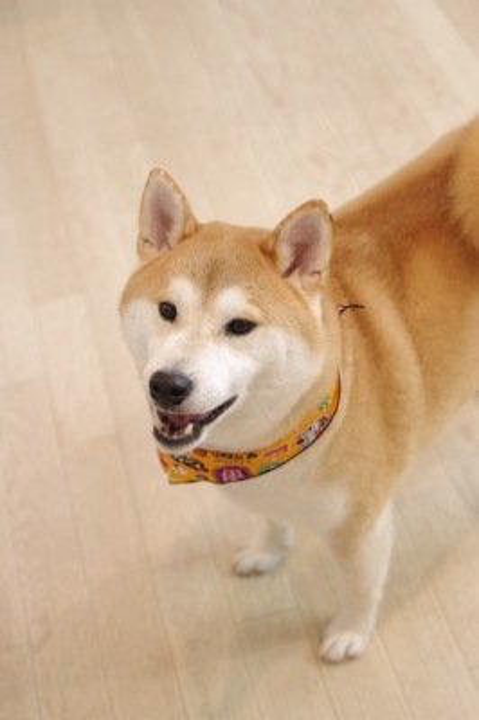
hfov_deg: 21.2
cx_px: 240
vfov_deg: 31.4
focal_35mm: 64
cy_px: 360
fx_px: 1279
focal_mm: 43
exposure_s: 1/80
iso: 1600
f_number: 2.8
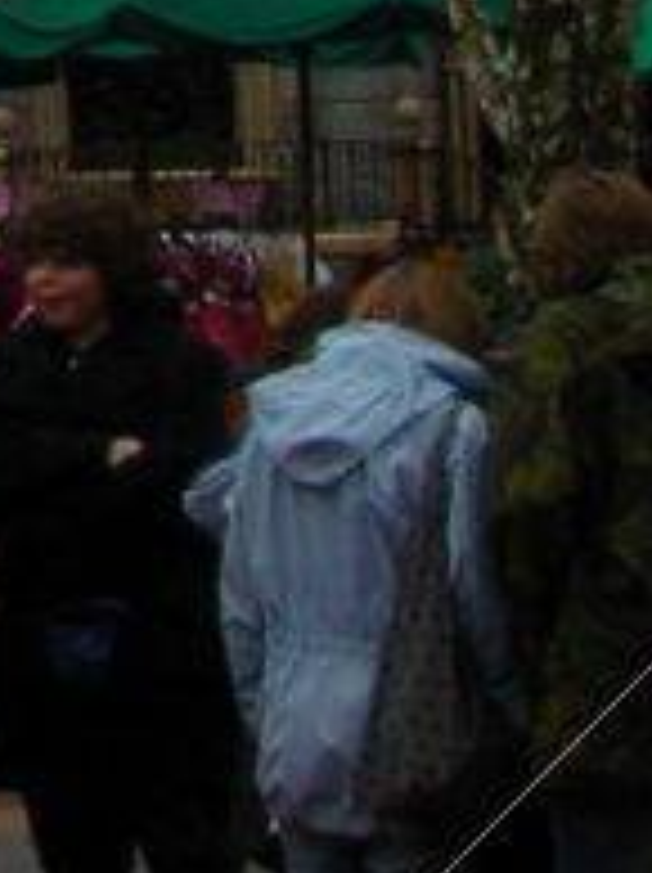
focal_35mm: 235
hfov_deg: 5.8
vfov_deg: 7.8
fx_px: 5915
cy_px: -1280
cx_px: -1457
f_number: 8.5
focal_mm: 5.8
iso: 50
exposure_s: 1/36.3
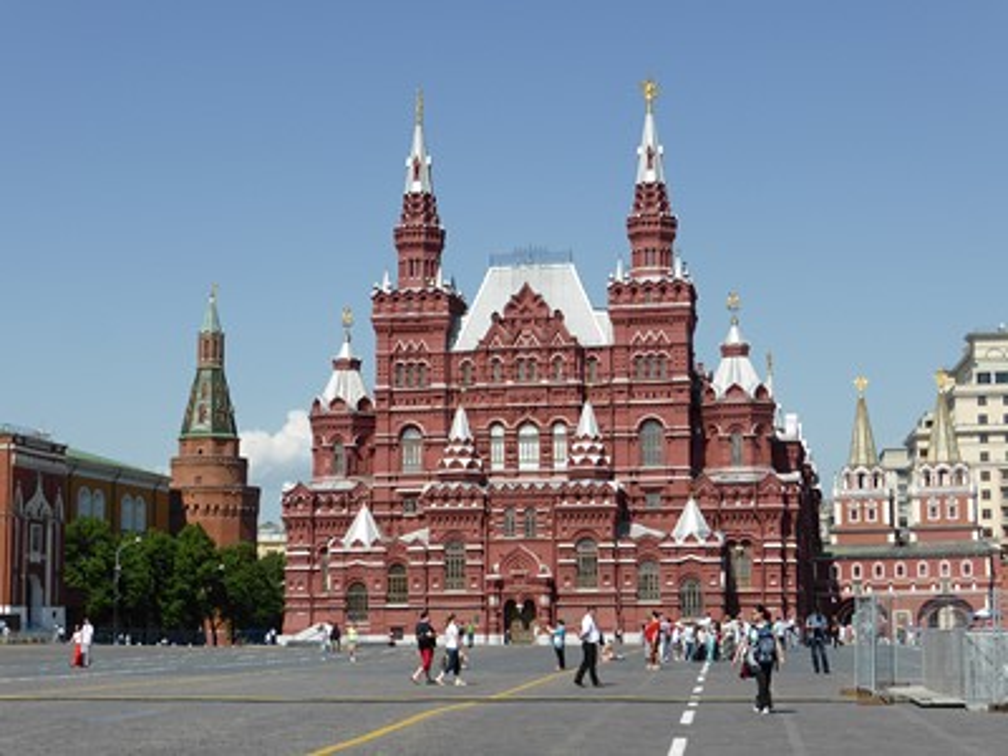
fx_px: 1776
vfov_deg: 24.0
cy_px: 378
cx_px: 504
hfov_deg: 31.7
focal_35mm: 61
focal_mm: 10.3
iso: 100
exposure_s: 1/800
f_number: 4.7
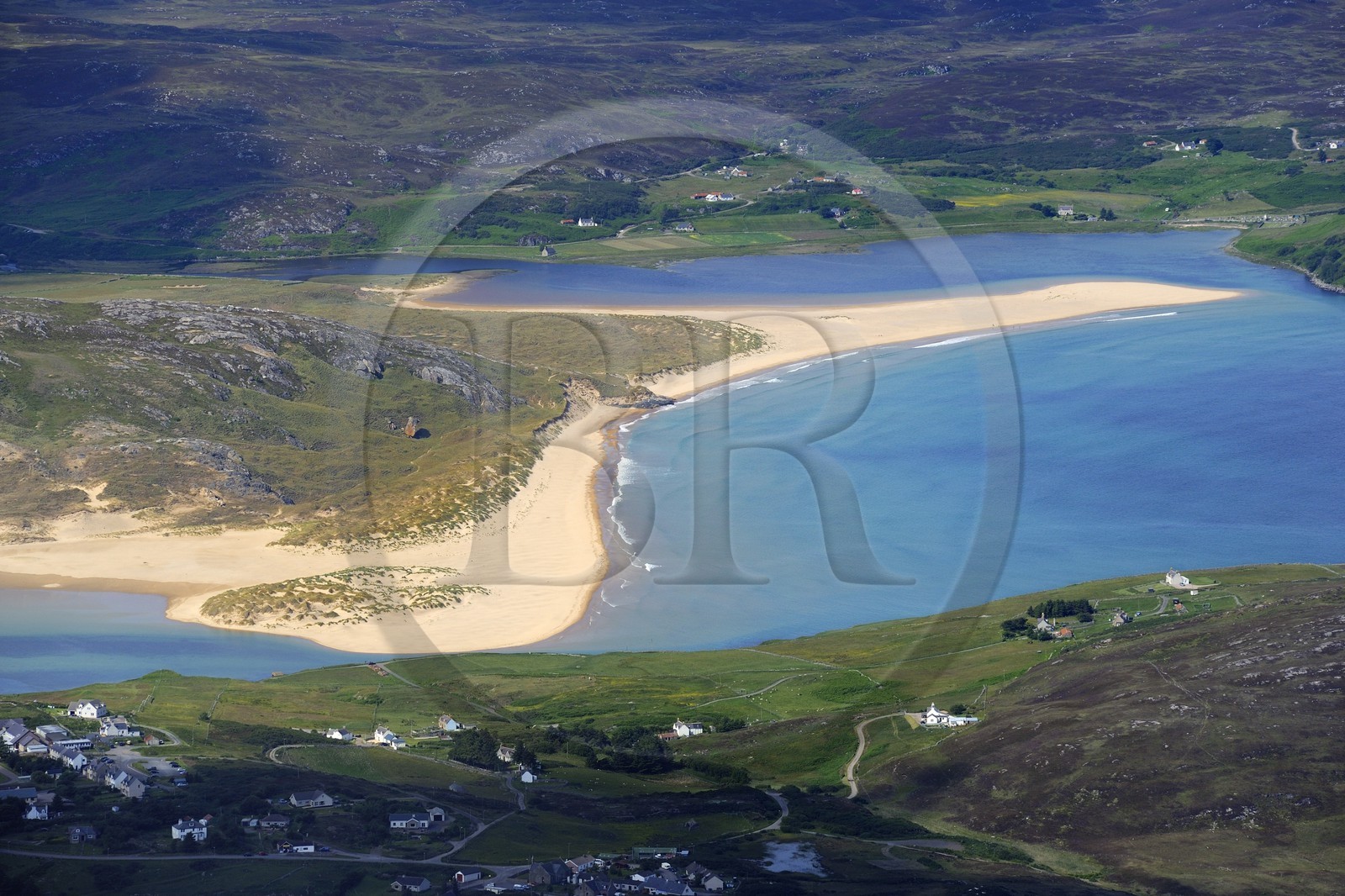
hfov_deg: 10.3
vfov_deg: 6.9
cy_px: 448
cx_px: 672
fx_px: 7470
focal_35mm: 200
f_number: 10
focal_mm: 200
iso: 400
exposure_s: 1/800
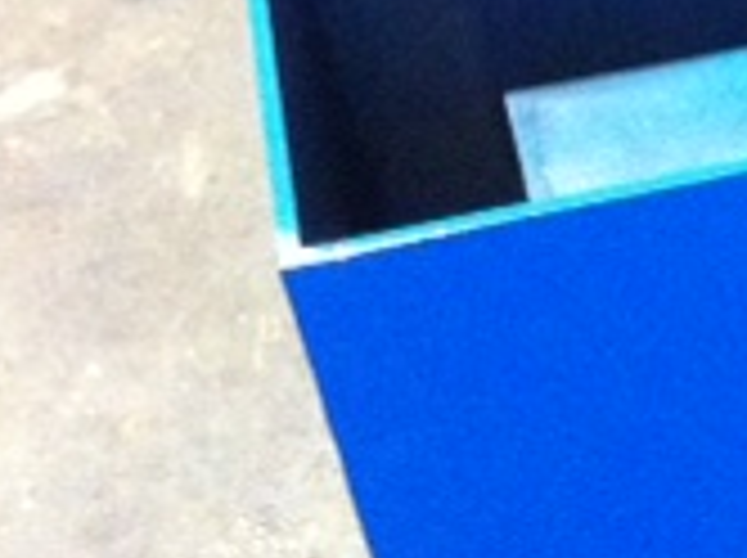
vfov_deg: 10.9
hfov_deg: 13.5
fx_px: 2909
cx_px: 1238
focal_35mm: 135
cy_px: 158
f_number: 2.8
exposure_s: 1/17
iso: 1000
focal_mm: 3.85
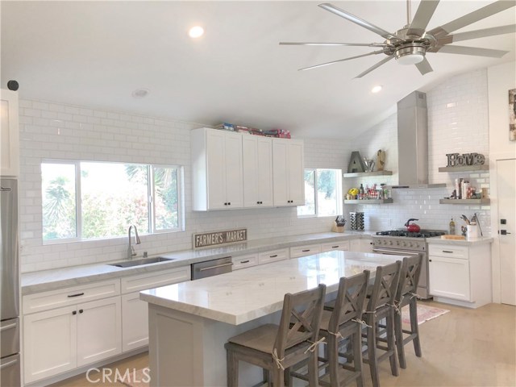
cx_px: 258
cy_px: 194
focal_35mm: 28
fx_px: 417
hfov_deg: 63.4
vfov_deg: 49.7
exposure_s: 1/40
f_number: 1.8
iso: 25
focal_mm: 3.99
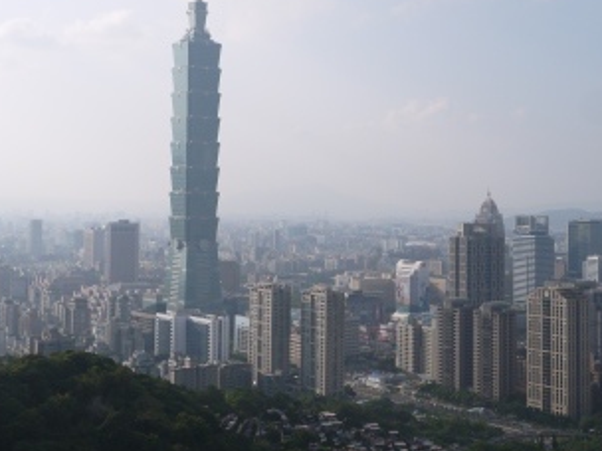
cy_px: 144
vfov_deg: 25.9
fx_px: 974
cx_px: 335
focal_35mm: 56
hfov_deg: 34.3
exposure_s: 1/500
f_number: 9
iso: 160
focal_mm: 19
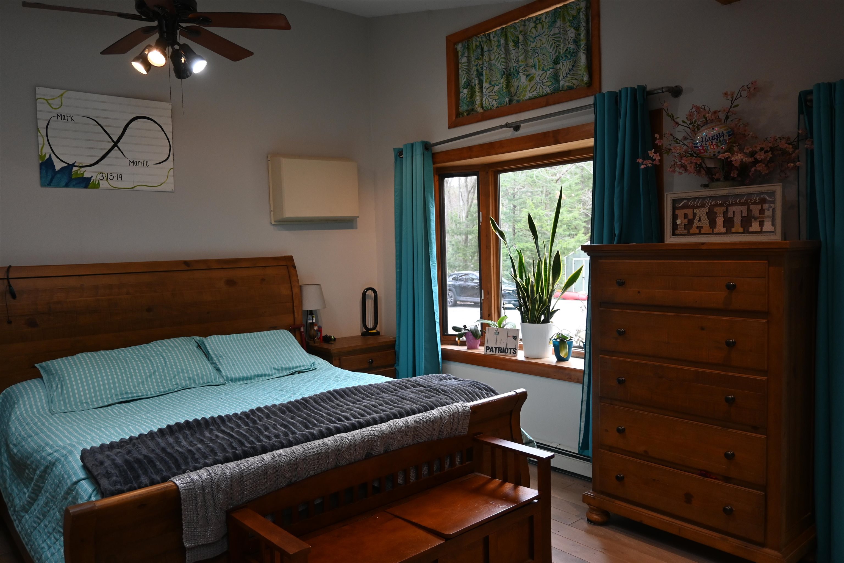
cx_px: 422
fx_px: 651
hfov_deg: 65.9
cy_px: 282
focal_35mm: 28
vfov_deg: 46.8
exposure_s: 1/125
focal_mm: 18.5
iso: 500
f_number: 3.8
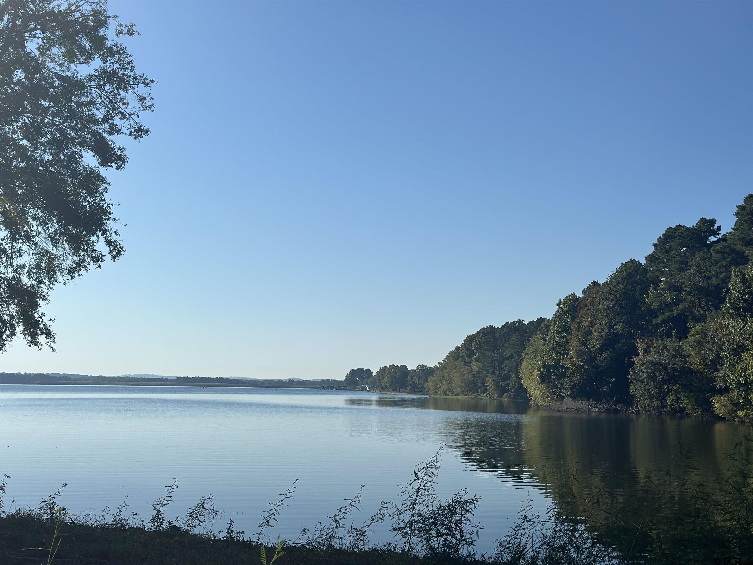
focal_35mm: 48
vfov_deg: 30.3
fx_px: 1044
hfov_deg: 39.7
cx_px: 376
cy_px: 282
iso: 80
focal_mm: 6.86
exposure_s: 1/12048
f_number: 1.78
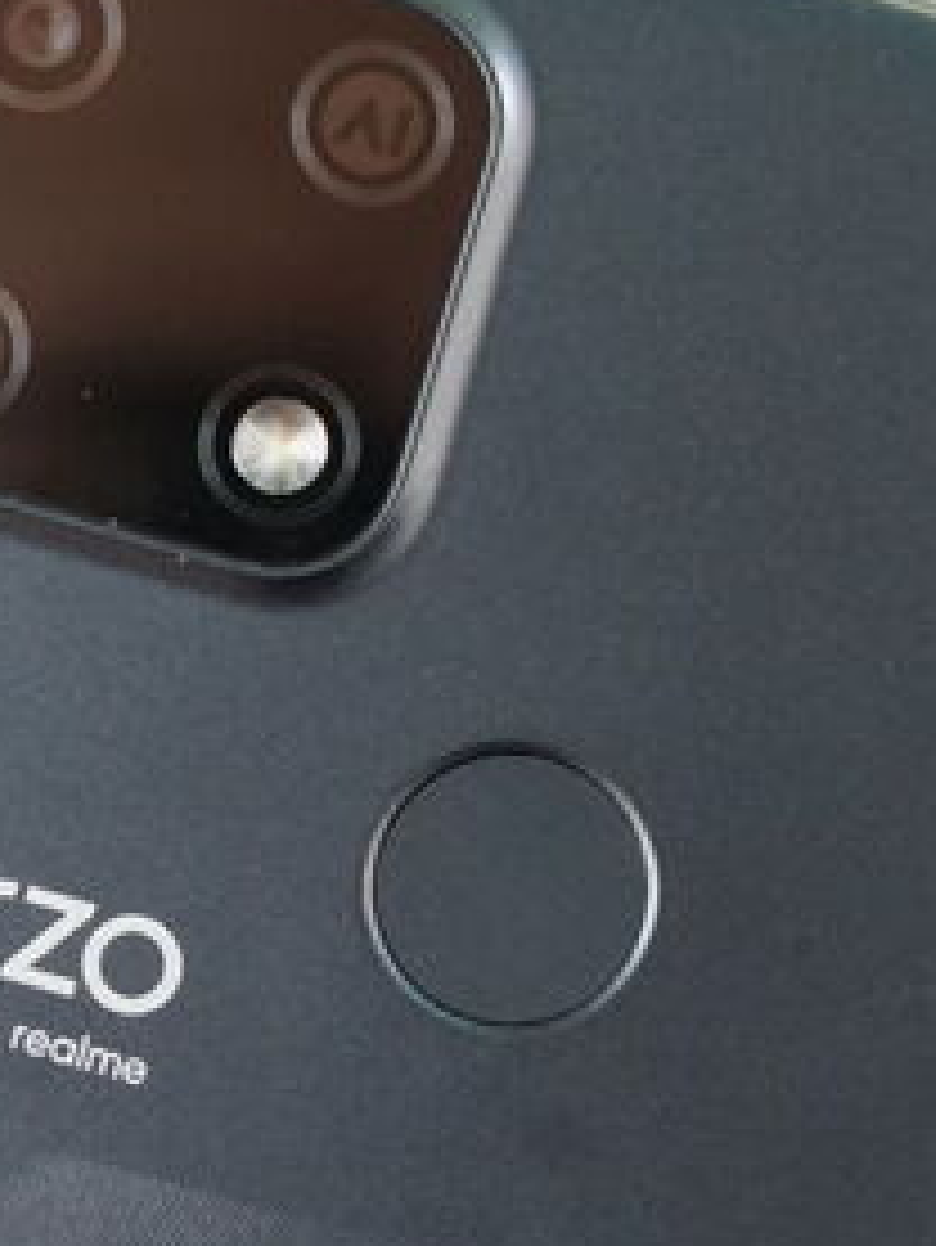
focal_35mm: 210
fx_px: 7565
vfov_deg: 9.4
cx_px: 479
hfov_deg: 7.1
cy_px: 1093
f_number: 8
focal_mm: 63
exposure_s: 1/160
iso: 4000
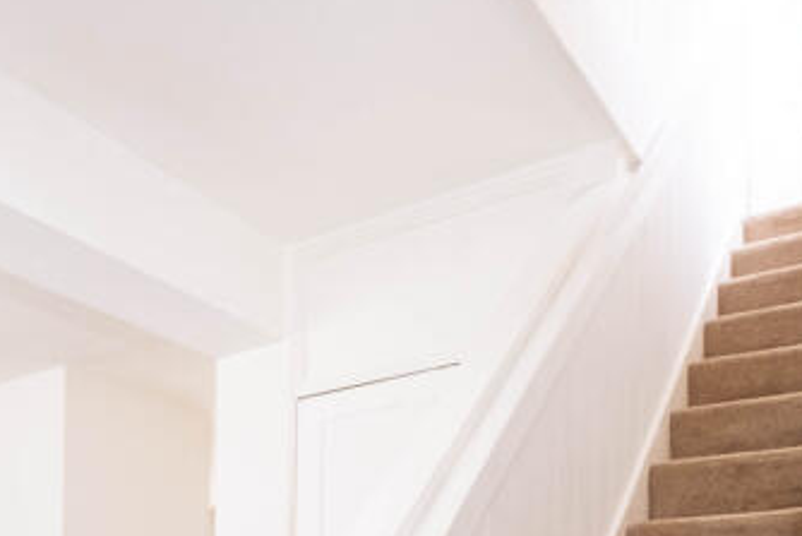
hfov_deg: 38.2
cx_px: 10
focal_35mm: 46
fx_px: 1025
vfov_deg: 25.7
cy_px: 672
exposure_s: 1/3
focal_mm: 10
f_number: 6.4
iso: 500
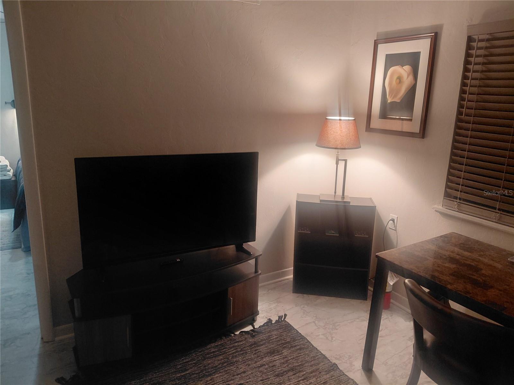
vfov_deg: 54.9
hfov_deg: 69.4
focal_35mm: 25
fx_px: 371
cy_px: 192
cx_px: 257
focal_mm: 4.69
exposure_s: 1/40
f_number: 1.8
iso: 320
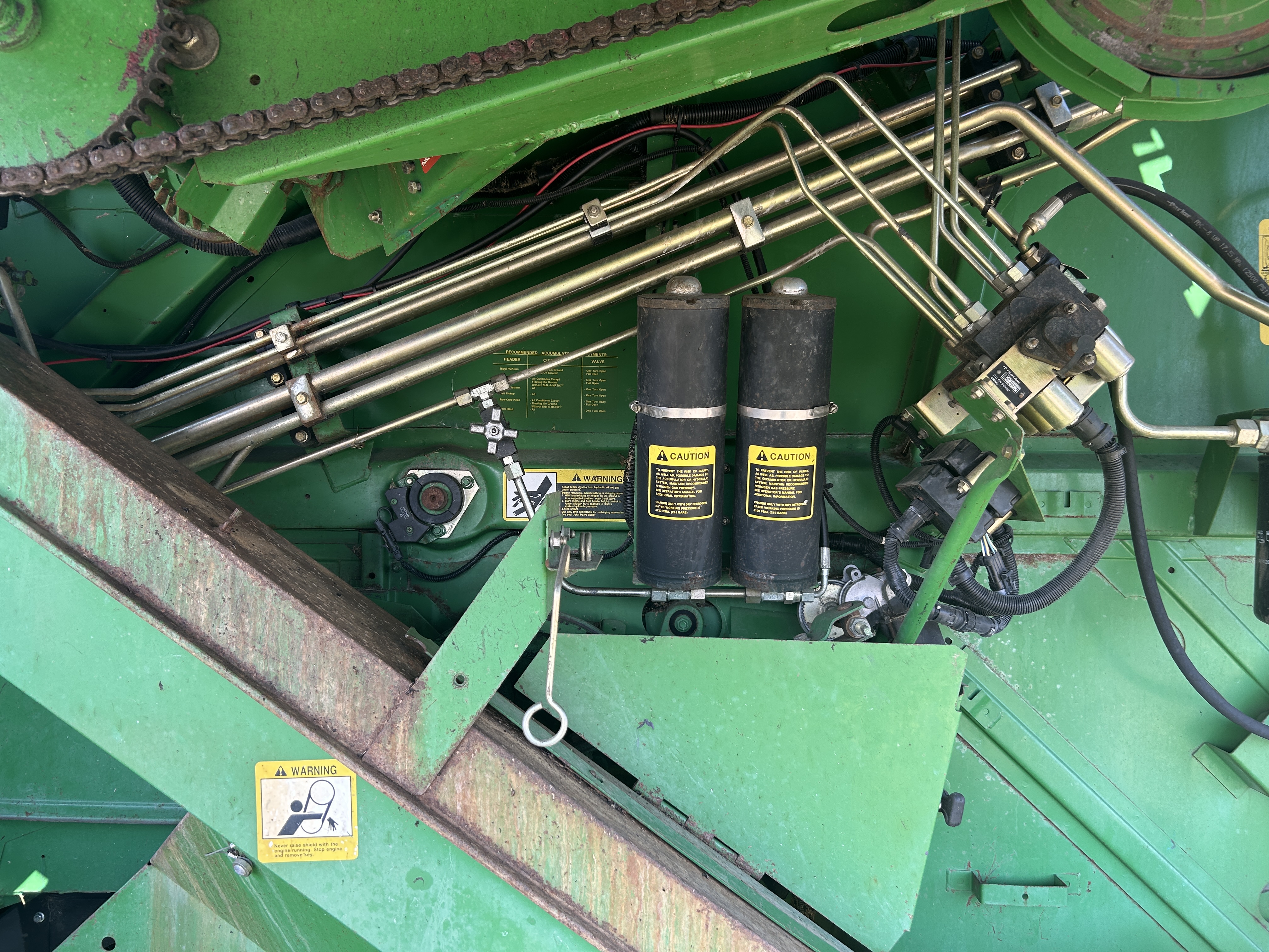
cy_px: 476
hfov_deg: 67.3
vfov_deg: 53.1
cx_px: 634
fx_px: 953
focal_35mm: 26
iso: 40
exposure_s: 1/160
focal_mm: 5.7
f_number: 1.5
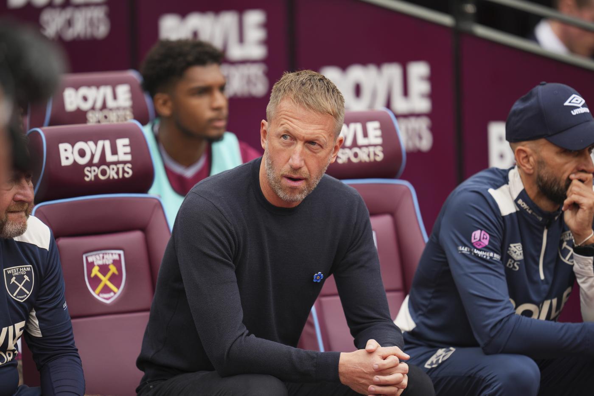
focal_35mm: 400
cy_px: 198
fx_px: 6599
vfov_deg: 3.4
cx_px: 297
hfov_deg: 5.2
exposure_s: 1/500
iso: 200
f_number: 2.8
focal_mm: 400
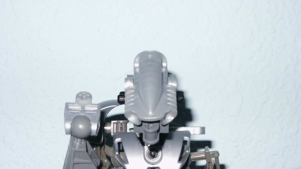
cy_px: 112
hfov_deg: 20.2
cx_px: 150
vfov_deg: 11.4
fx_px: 846
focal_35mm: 106
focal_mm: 19.25
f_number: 8
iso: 200
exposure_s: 1/90
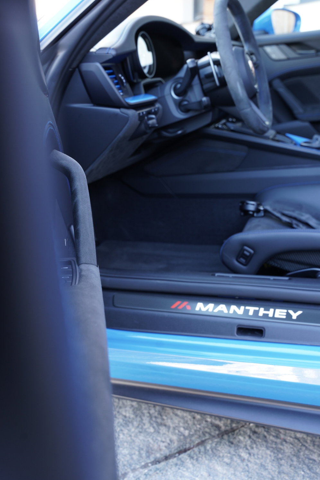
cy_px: 236
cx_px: 159
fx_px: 542
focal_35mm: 41
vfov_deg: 47.7
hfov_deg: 32.9
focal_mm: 39.7
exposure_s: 1/20
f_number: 5.6
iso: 320
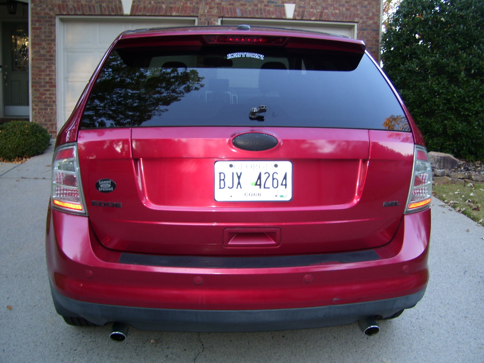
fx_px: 517
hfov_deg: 50.1
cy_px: 182
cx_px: 242
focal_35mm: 37
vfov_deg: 38.7
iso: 80
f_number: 2.7
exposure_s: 1/60
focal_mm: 6
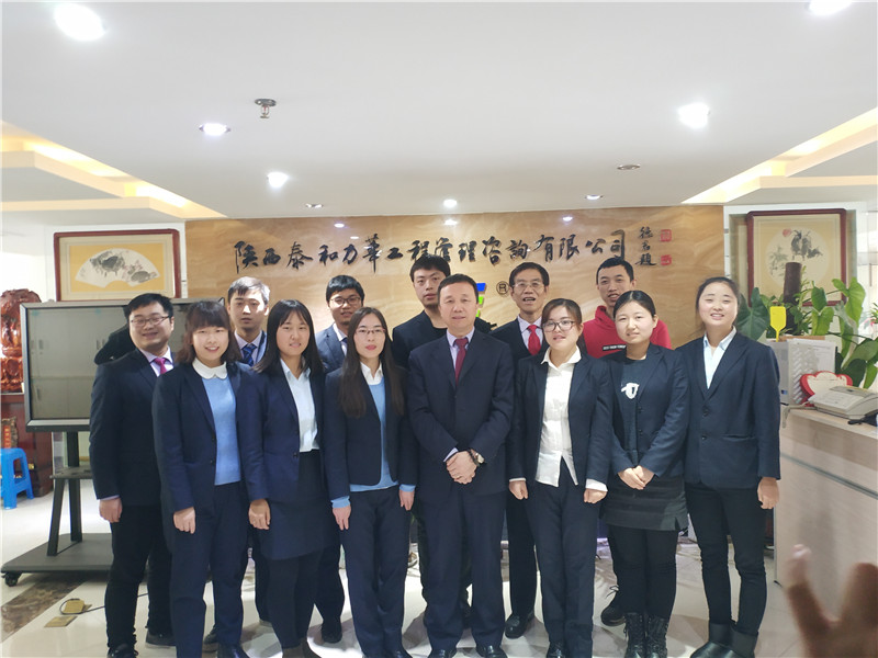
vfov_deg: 44.2
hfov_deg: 56.8
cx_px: 439
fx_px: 812
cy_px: 329
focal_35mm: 32
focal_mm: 4.5
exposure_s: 1/17
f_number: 2
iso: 784
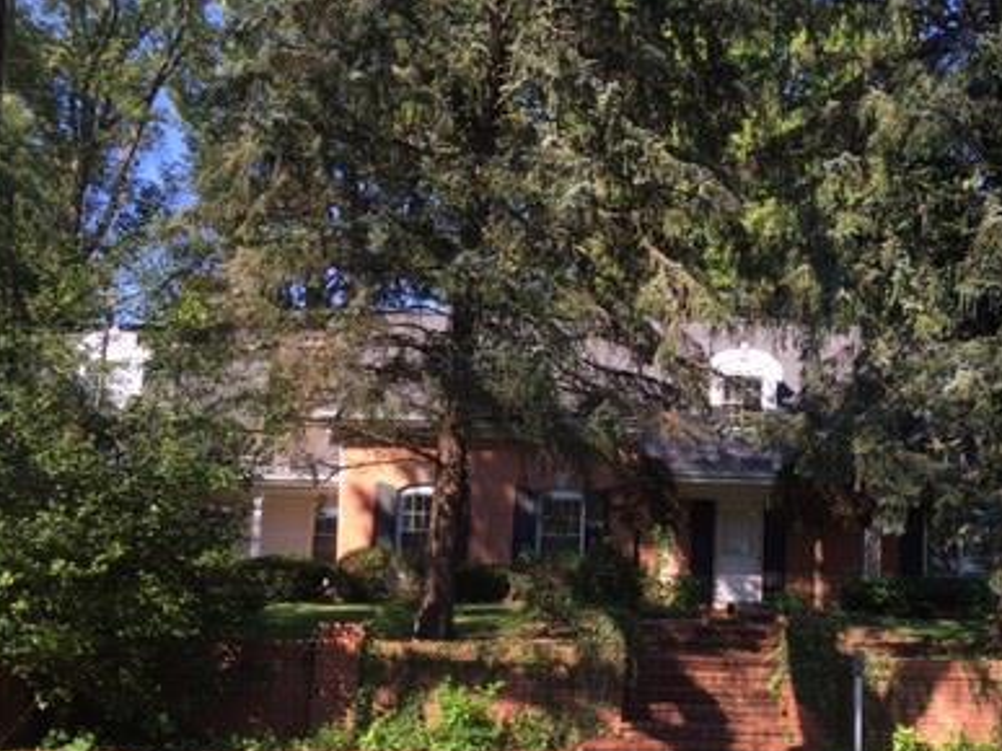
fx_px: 1389
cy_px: 495
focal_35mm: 48
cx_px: 720
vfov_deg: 30.1
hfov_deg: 38.9
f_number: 2.2
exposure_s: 1/400
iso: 25
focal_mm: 4.15
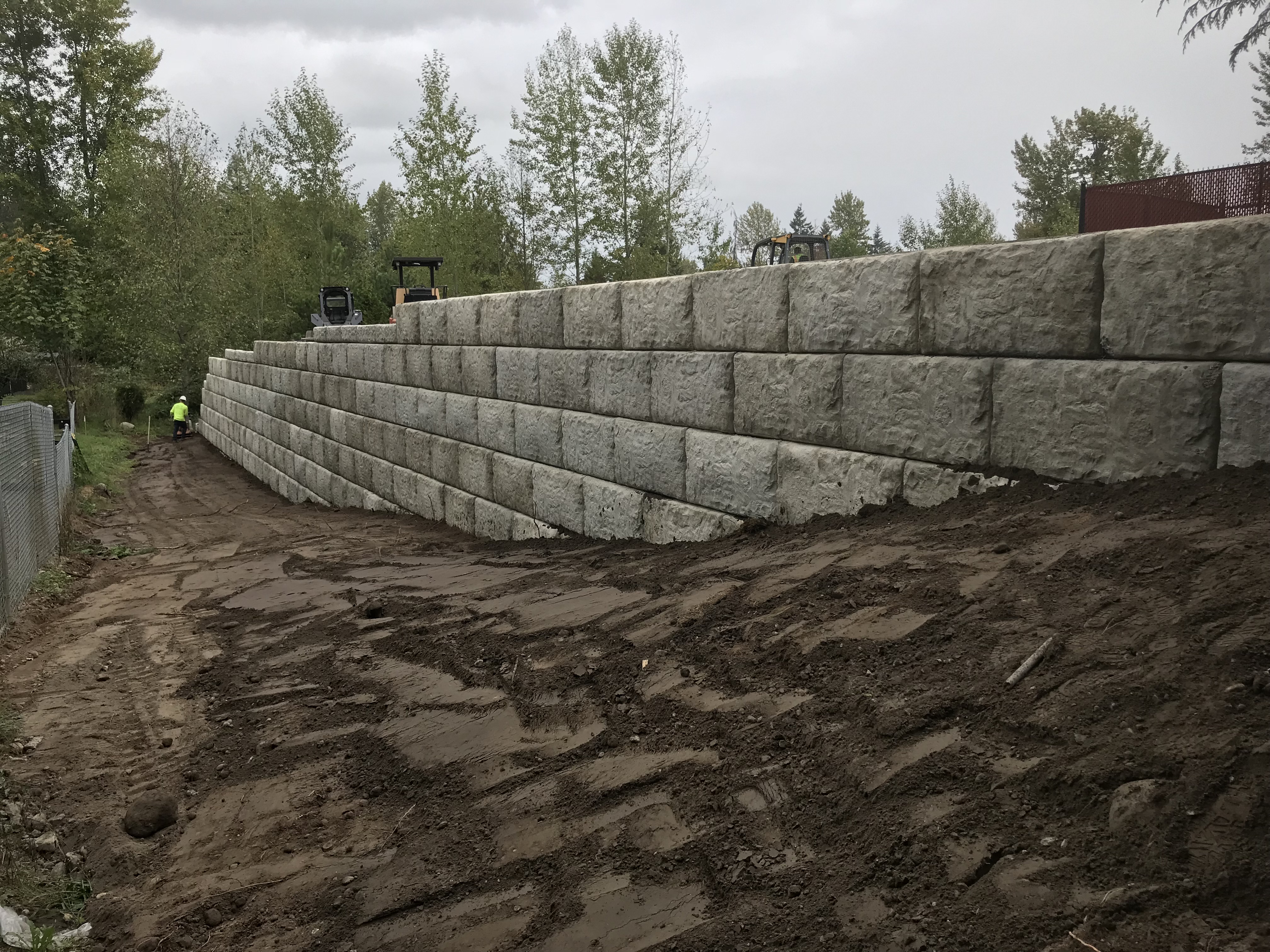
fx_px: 1027
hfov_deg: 63.4
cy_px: 476
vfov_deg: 49.7
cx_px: 635
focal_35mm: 28
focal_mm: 3.99
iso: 20
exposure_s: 1/399
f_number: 1.8
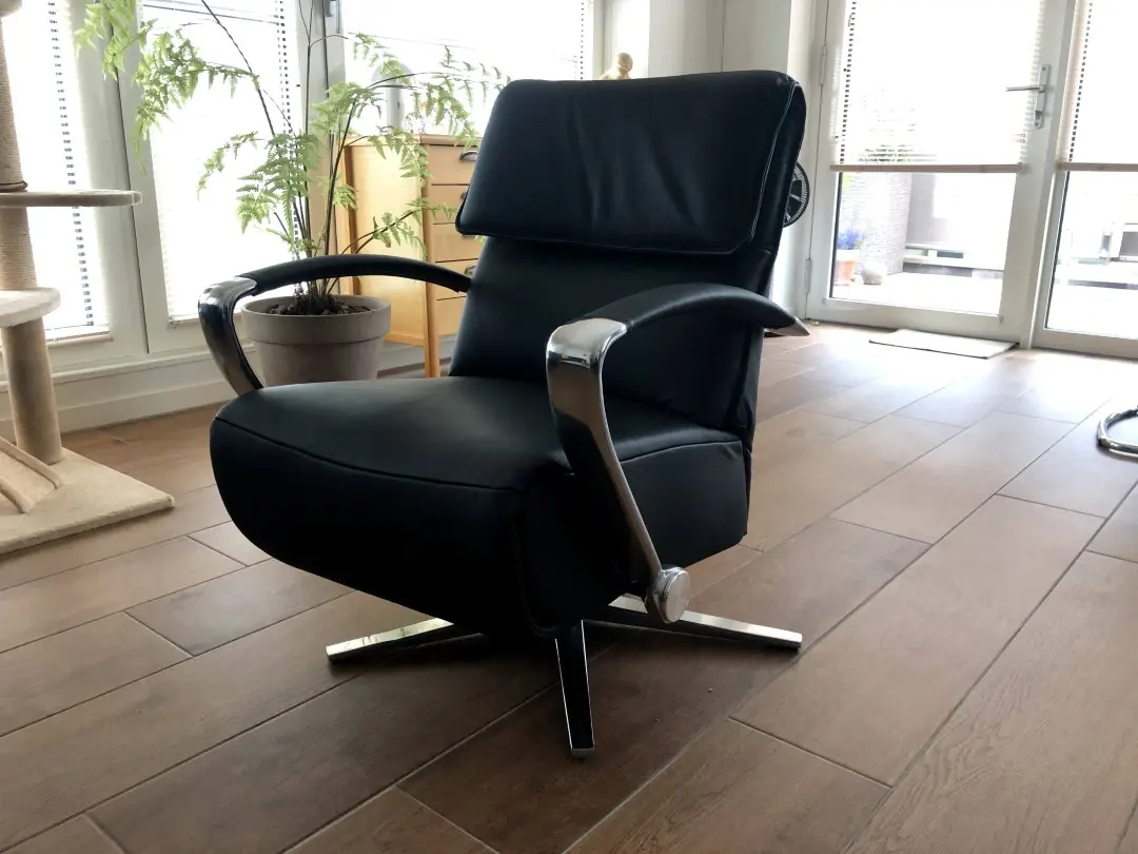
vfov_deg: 49.7
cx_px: 569
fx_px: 920
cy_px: 427
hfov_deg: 63.4
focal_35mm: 28
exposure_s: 1/30
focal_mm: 4
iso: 32
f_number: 1.8
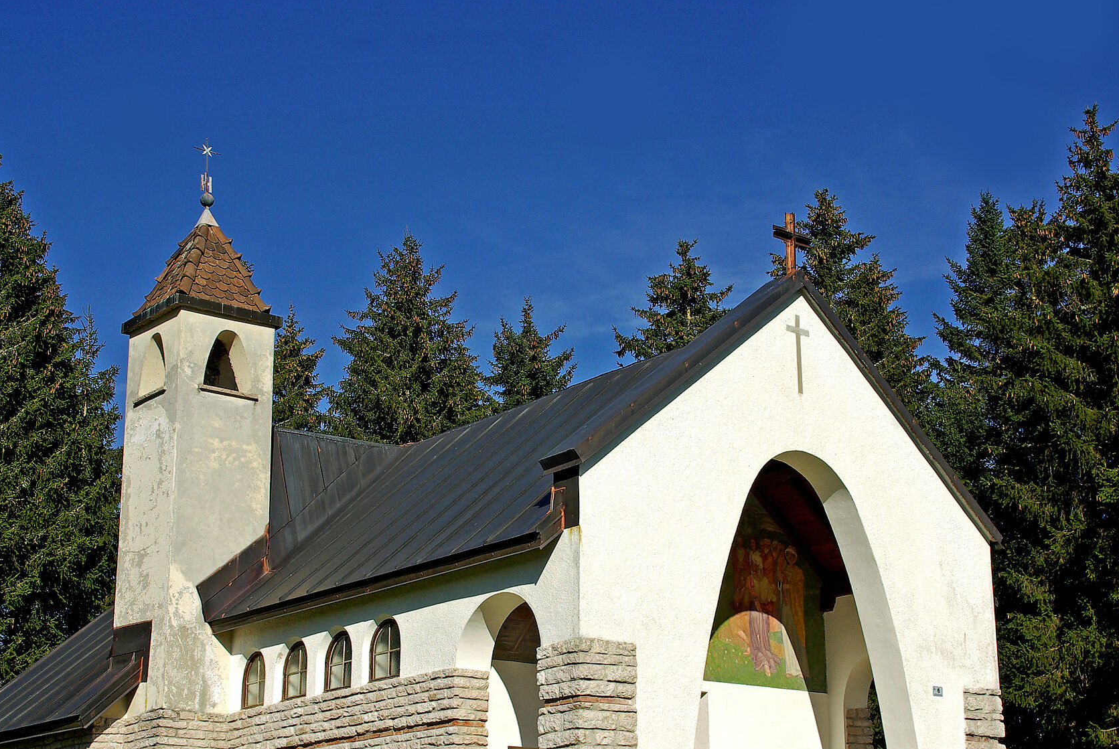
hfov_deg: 35.6
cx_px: 567
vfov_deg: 24.2
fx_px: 1743
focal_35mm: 56
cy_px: 450
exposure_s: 1/320
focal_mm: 26
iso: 100
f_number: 8
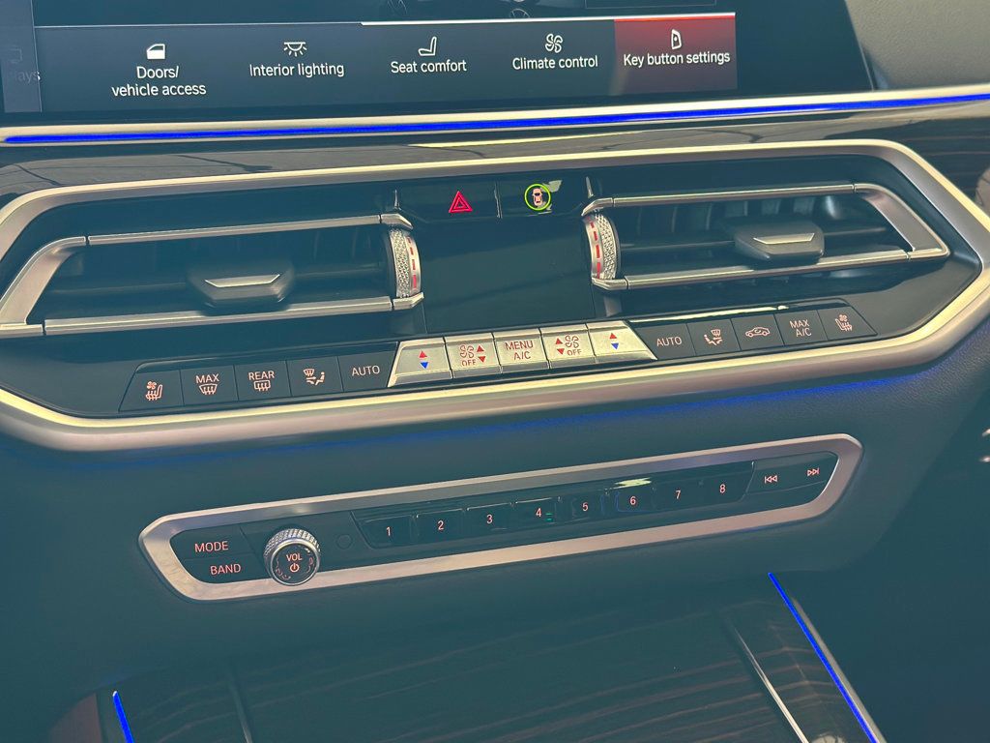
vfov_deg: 30.3
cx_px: 495
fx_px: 1373
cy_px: 372
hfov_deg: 39.7
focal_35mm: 48
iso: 320
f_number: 1.78
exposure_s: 1/40
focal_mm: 6.86
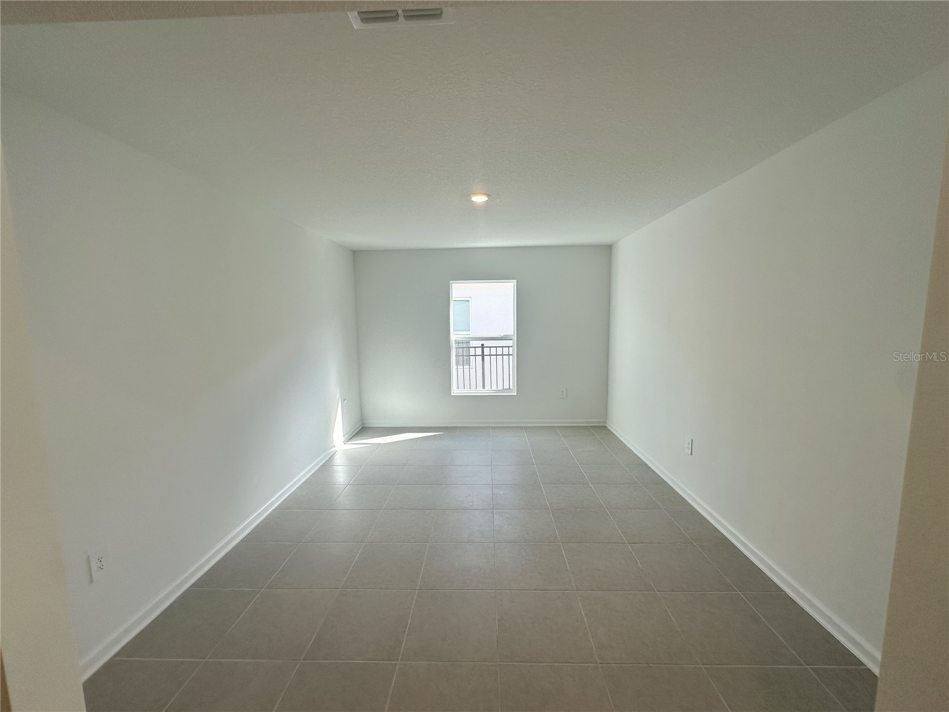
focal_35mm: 14
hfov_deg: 102.1
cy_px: 356
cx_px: 474
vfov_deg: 85.7
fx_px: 384
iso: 40
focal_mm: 2.22
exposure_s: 1/172
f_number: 2.2
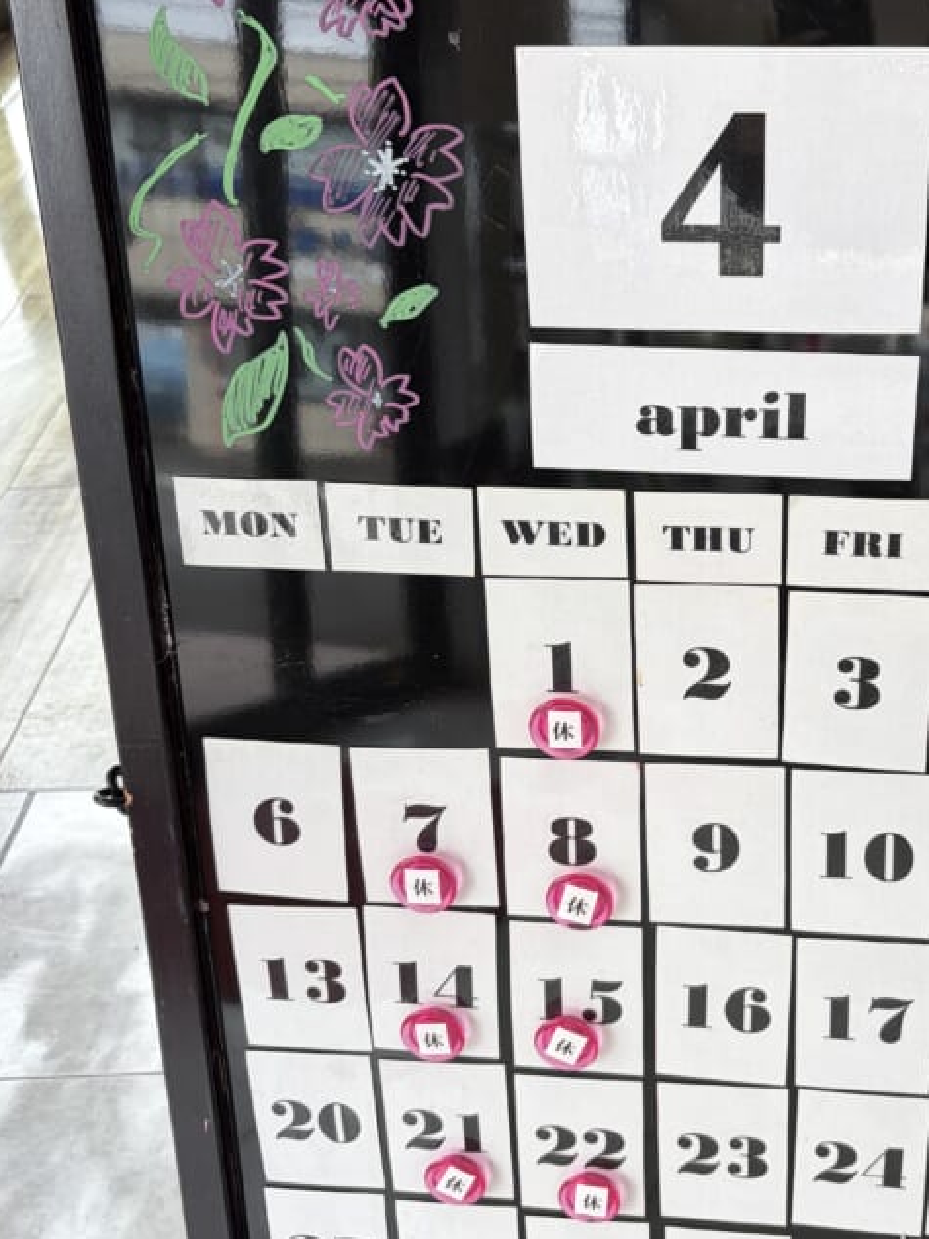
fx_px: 1504
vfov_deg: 44.8
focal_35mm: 42
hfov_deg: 33.5
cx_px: 712
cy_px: 559
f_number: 1.6
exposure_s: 1/325
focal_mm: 5.96
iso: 40
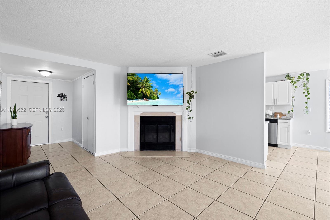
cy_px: 110
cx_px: 165
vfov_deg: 73.7
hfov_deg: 96.7
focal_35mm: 16
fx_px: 147
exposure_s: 1/2.5
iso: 400
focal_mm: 16
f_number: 11
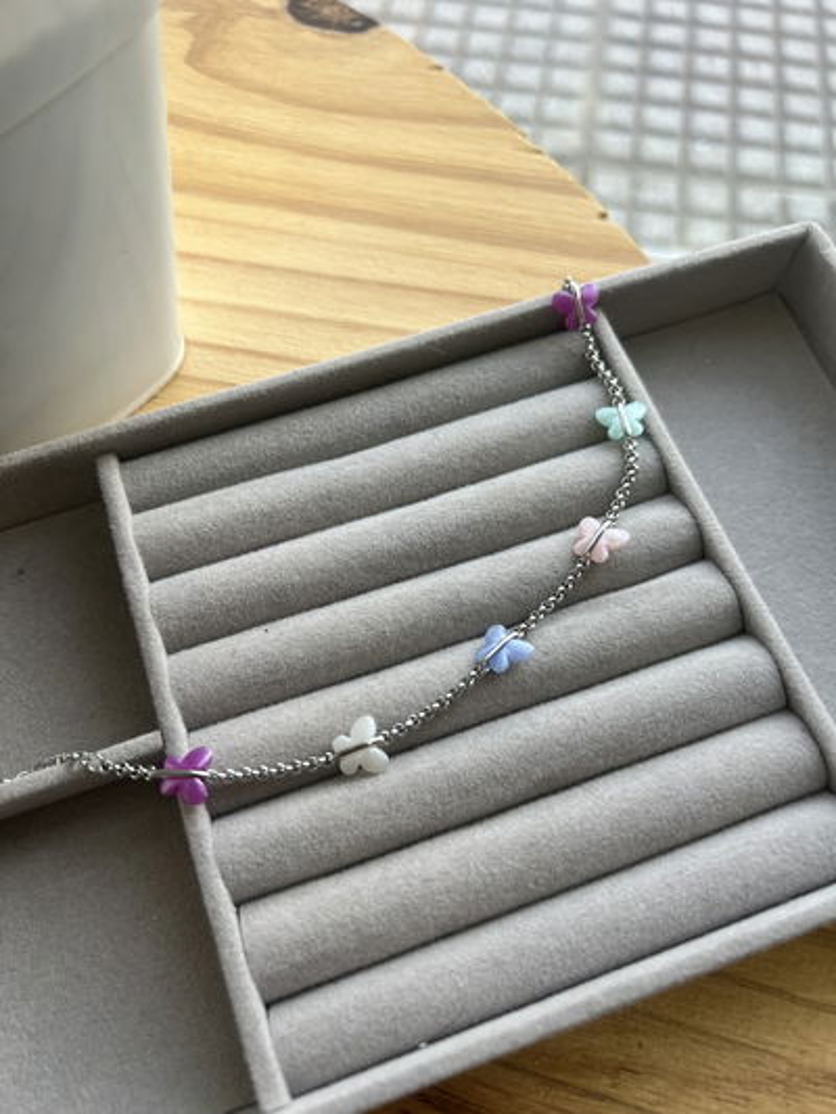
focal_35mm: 26
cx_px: 418
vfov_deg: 67.3
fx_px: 837
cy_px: 557
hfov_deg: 53.1
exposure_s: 1/121
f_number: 1.5
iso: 32
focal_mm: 5.7
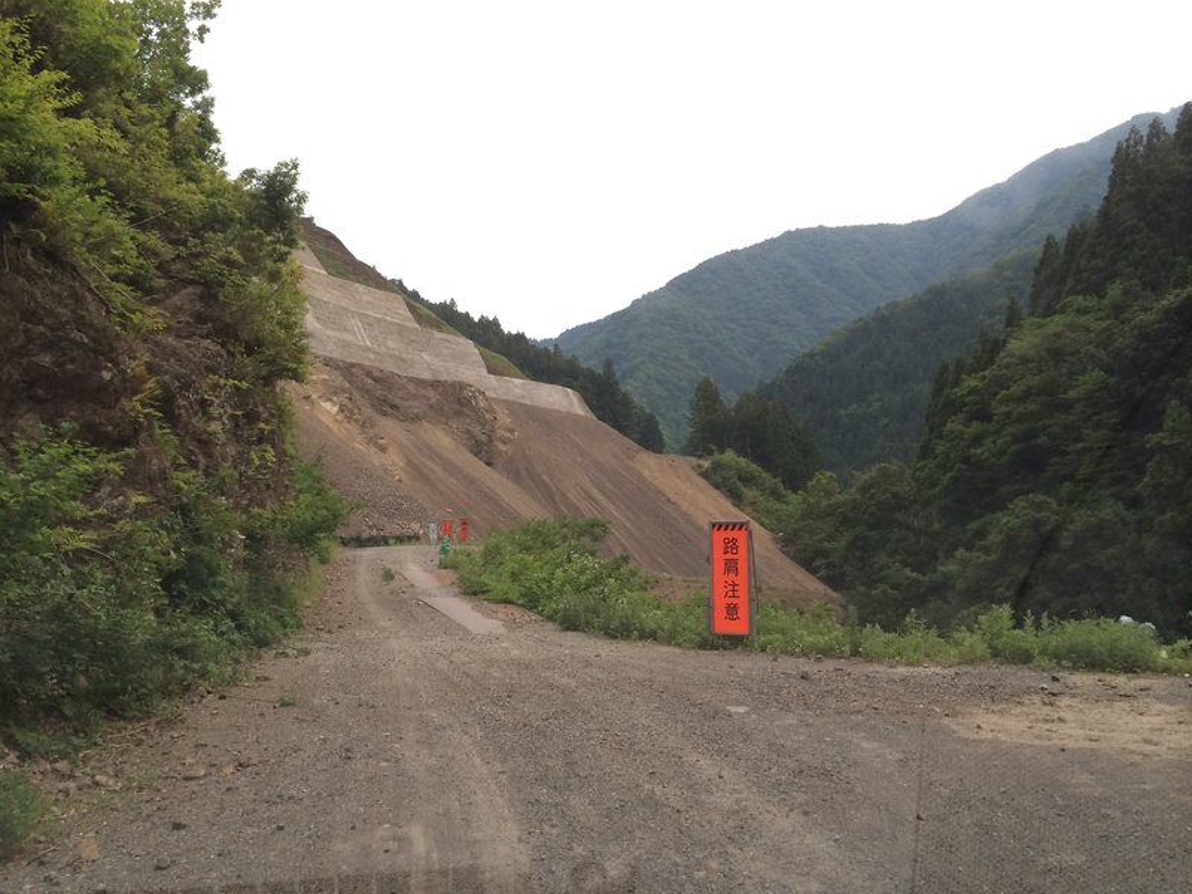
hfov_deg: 60.0
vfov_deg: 46.8
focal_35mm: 30
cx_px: 596
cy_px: 447
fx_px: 1033
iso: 32
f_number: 2.2
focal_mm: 4.12
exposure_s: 1/40
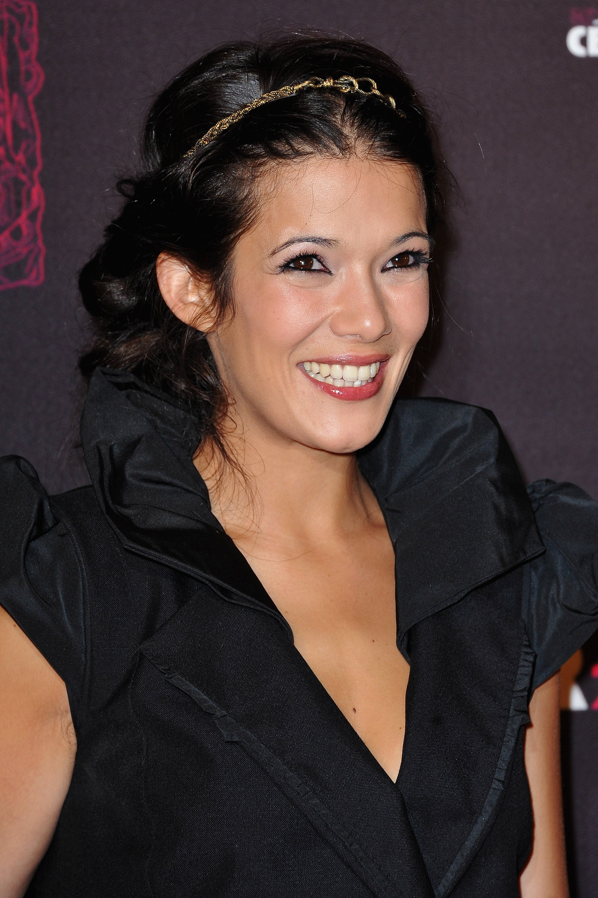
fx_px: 4490
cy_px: 449
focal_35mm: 180
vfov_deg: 11.4
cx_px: 299
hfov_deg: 7.6
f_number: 7.1
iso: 640
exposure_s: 1/200
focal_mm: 180
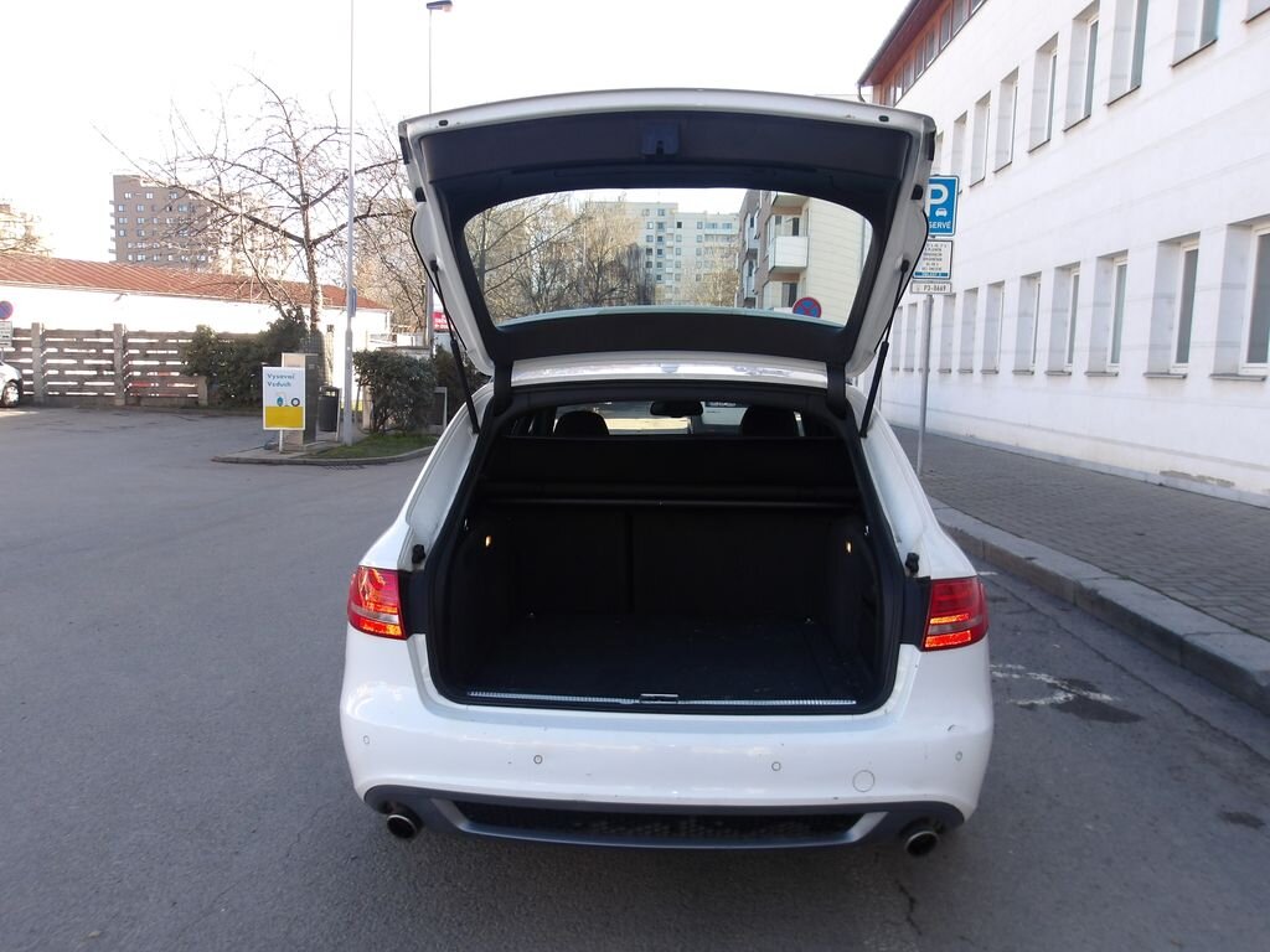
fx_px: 991
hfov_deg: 65.3
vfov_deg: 51.4
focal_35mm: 27
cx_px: 635
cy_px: 476
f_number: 3
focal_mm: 4.9
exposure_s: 1/218
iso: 100
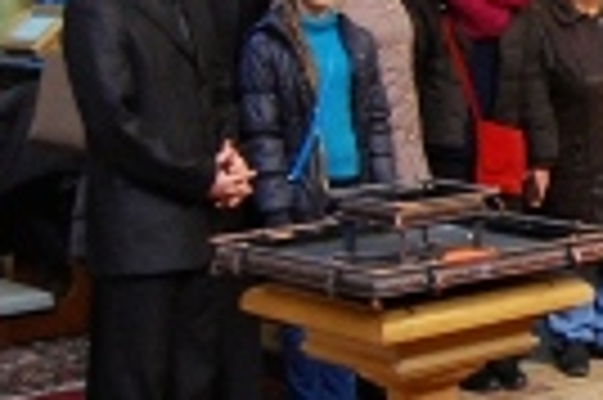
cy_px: 67
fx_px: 1690
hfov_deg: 17.4
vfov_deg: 13.4
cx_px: 1004
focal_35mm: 101
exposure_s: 1/20
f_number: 4.5
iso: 1600
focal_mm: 18
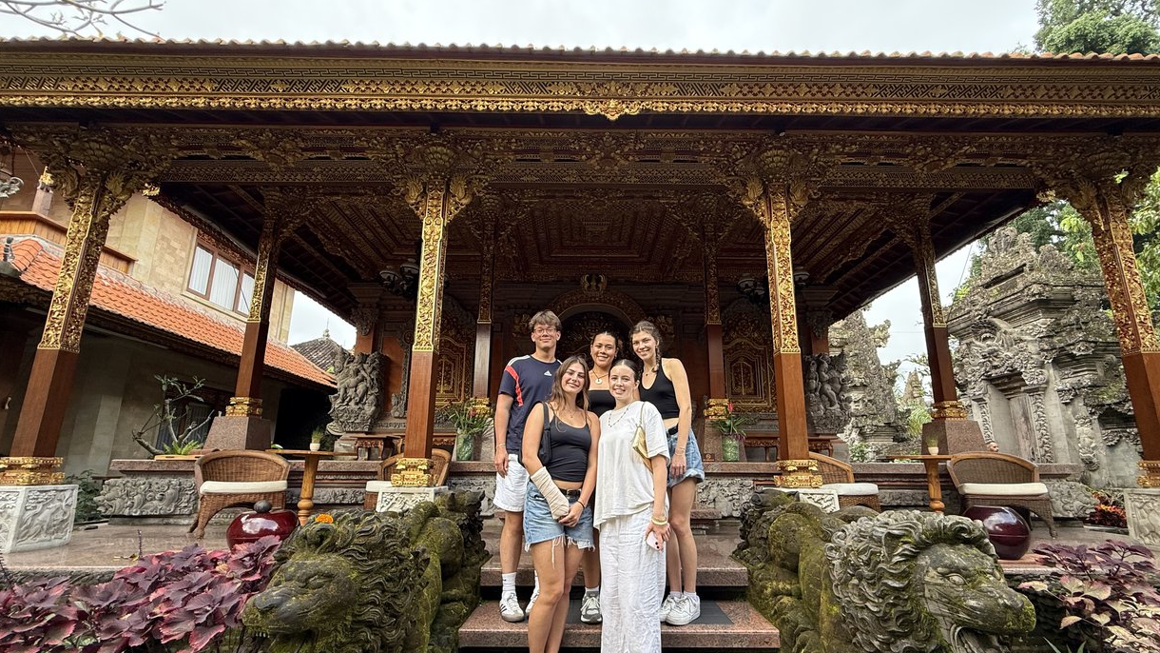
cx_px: 597
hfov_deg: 99.3
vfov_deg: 66.9
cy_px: 364
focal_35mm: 16
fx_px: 492
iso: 100
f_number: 2.2
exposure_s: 1/99
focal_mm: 2.22
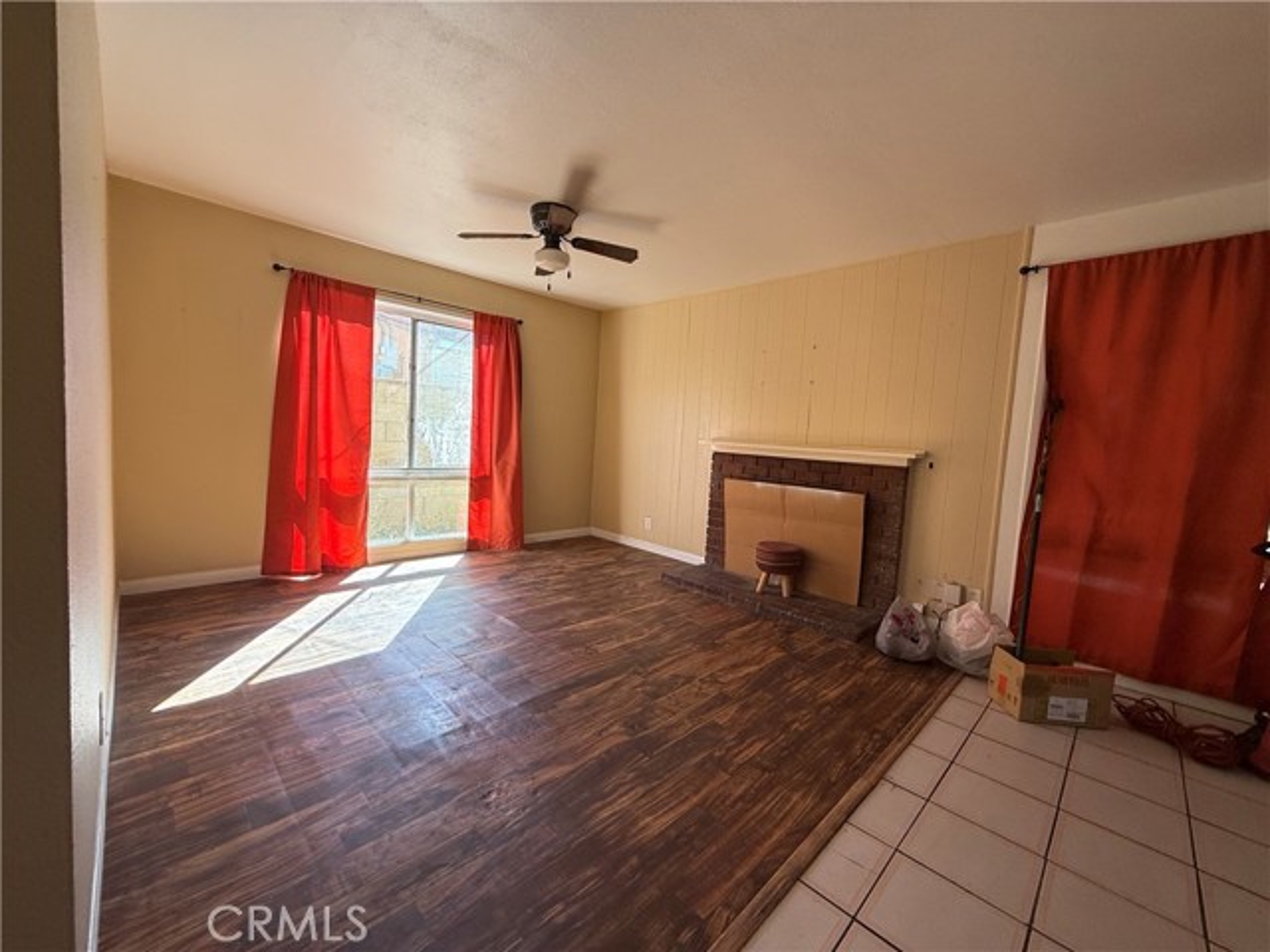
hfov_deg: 102.1
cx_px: 635
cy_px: 476
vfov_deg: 85.7
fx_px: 514
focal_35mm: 14
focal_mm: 2.22
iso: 64
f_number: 2.2
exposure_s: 1/123
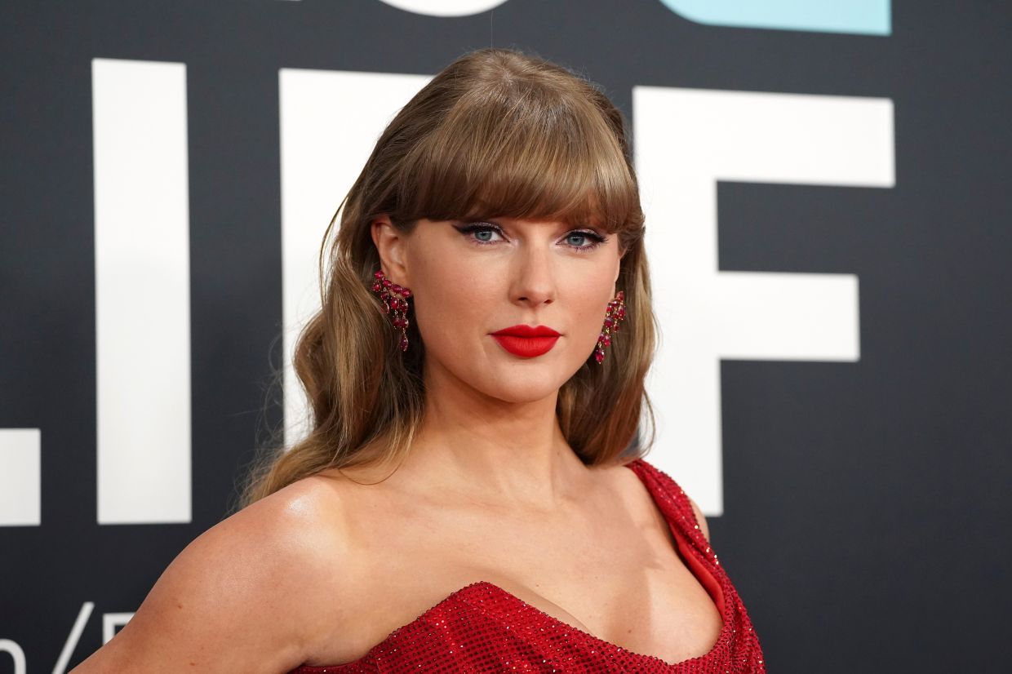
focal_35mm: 137
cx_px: 506
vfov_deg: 10.0
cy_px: 337
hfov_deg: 15.0
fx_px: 3850
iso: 4000
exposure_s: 1/640
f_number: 5.6
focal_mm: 137
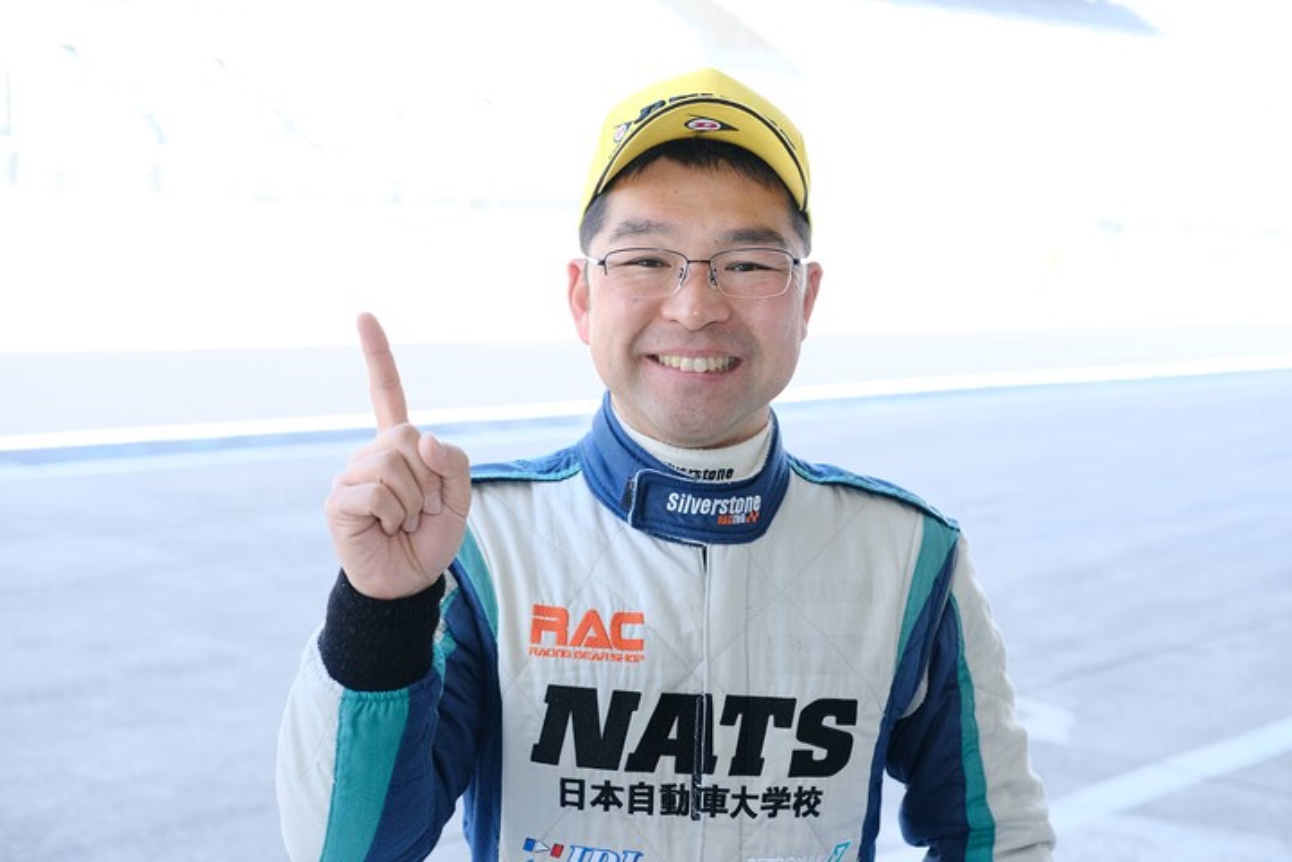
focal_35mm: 53
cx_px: 646
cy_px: 431
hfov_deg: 37.5
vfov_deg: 25.5
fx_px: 1902
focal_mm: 35
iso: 320
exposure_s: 1/170
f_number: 3.6
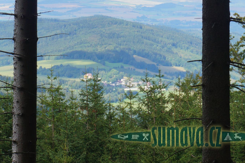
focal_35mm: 82
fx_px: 561
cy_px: 82
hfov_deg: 24.6
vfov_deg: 16.5
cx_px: 122
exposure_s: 1/125
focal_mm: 55
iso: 200
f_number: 13
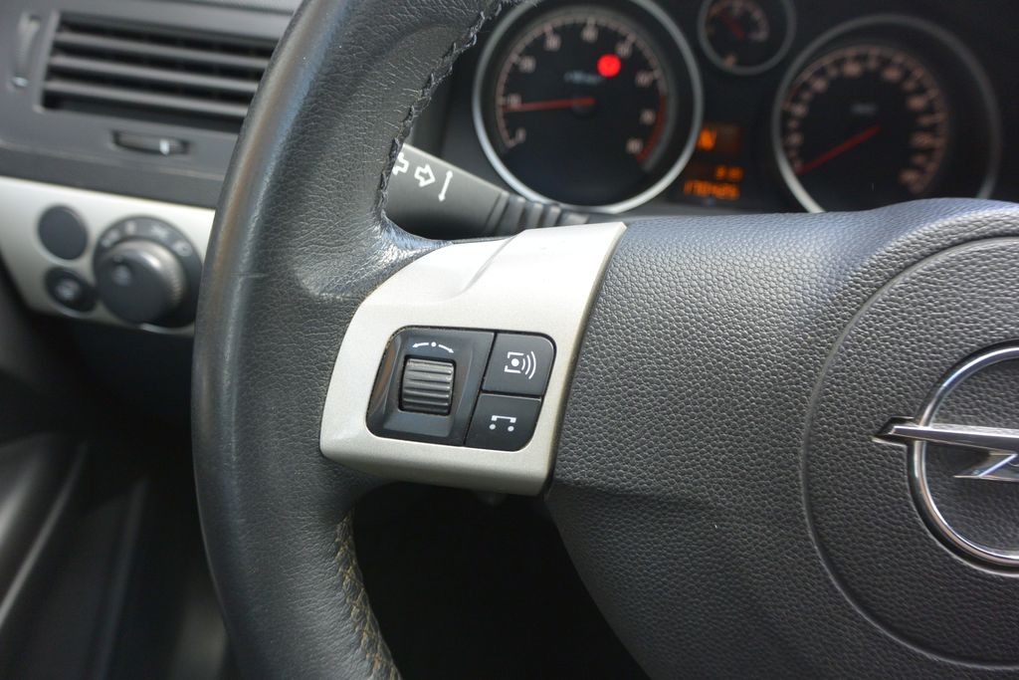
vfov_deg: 47.9
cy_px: 340
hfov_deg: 67.4
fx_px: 764
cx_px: 510
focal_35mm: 27
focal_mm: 10
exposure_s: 1/125
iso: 200
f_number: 3.5
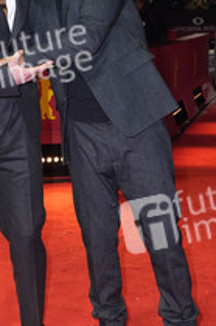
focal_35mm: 63
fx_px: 570
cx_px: 57
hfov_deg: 21.3
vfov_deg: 31.9
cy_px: 140
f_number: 5.6
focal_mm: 33
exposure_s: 1/160
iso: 640
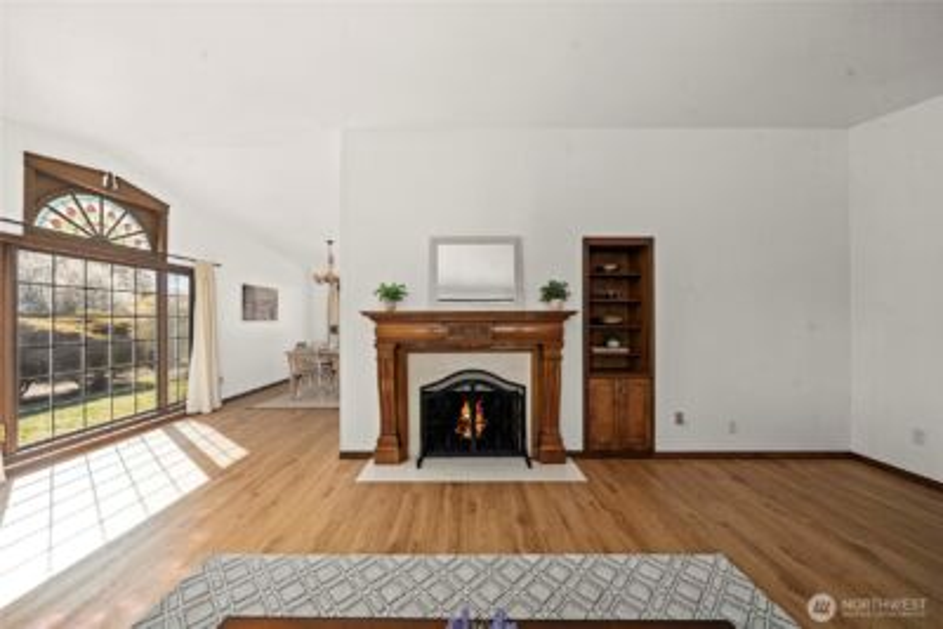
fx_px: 314
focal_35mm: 12
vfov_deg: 90.1
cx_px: 472
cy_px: 314
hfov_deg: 112.6
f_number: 8
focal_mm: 12
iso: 1000
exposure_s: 1/25
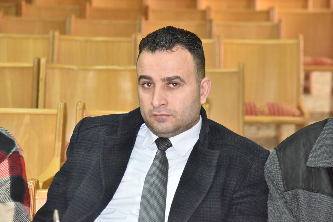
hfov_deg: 17.1
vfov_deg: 11.4
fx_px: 1110
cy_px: 111
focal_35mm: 120
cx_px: 166
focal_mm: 120
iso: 2500
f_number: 6.3
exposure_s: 1/160
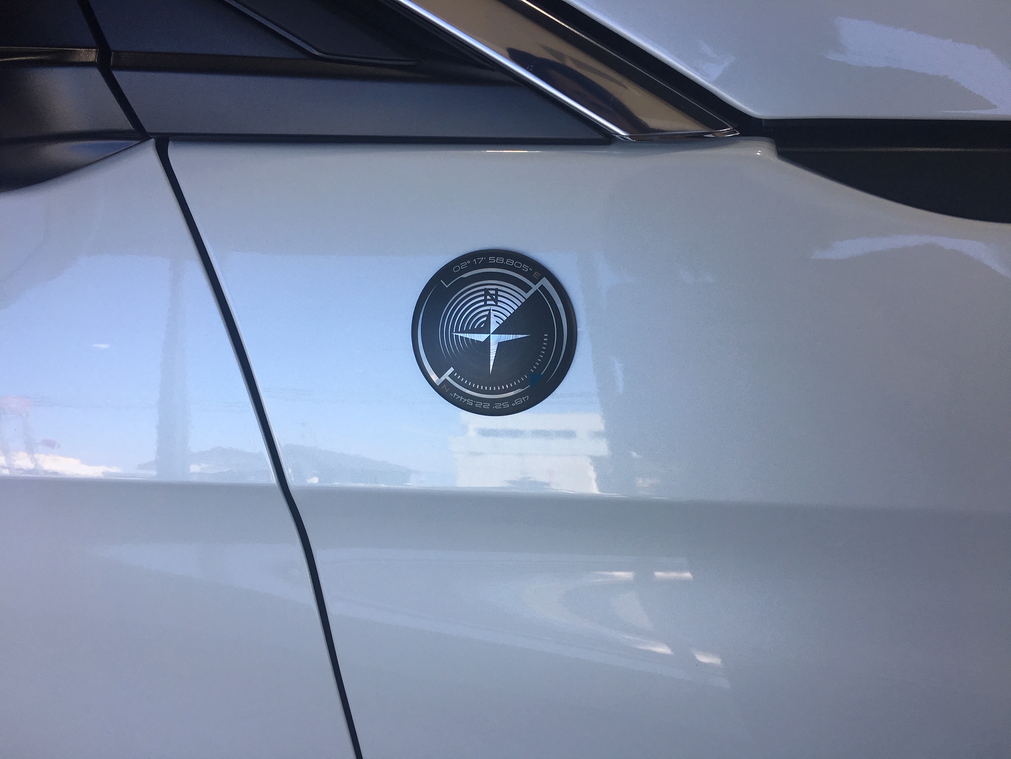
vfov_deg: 48.2
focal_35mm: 29
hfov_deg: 61.7
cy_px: 380
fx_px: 847
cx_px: 506
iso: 25
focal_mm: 4.15
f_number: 2.2
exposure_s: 1/377
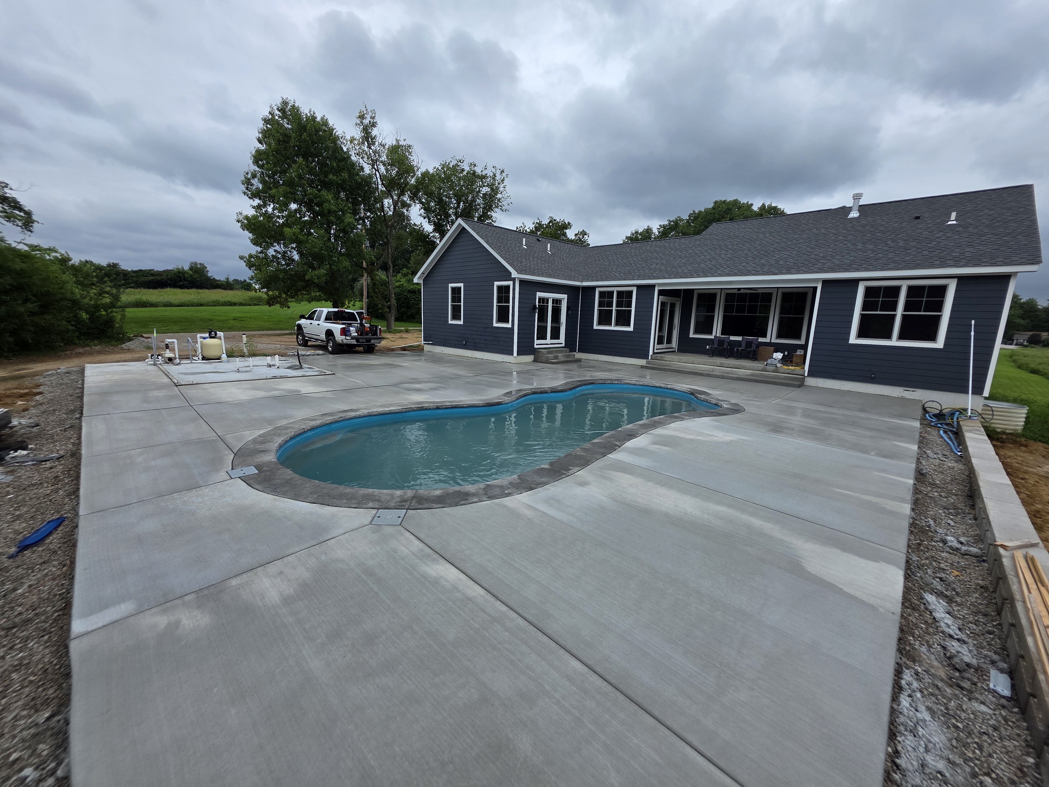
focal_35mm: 13
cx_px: 524
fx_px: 394
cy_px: 394
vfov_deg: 89.9
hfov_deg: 106.2
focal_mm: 2.2
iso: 40
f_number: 1.9
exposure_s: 1/2985
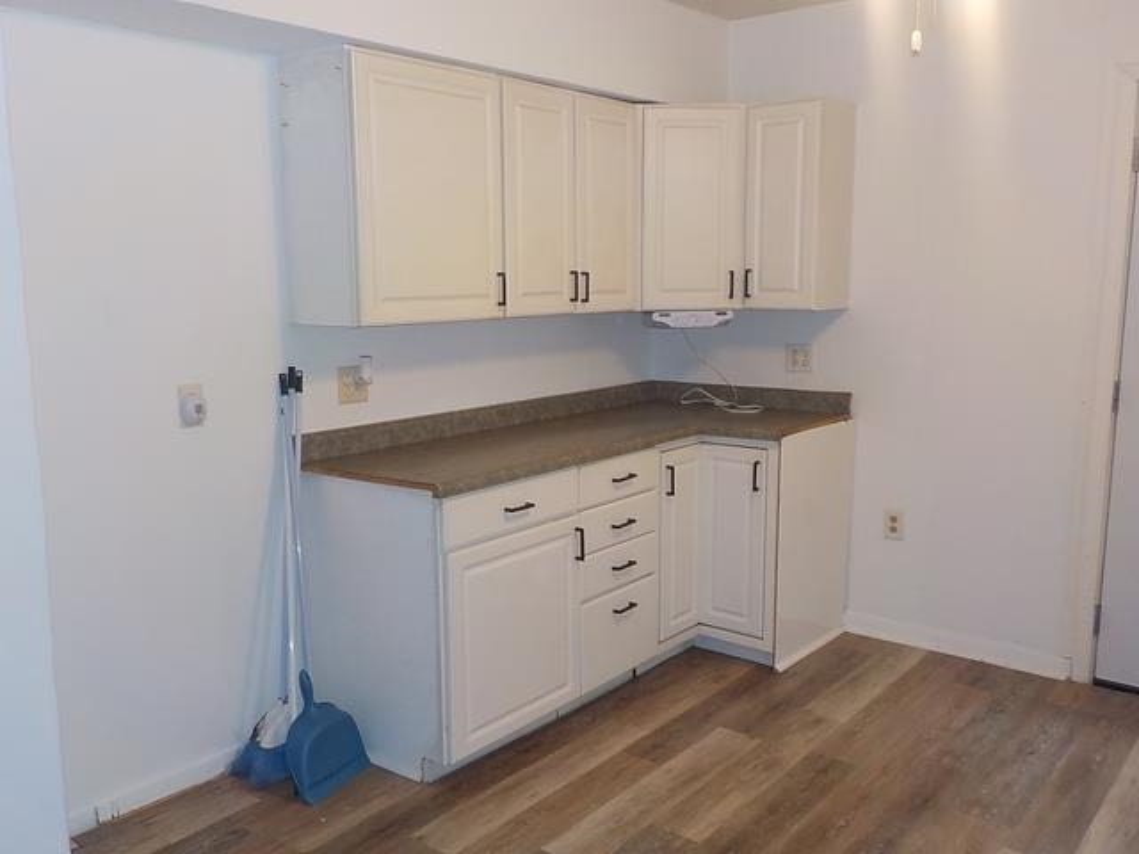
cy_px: 427
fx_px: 987
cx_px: 570
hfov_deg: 60.0
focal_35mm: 30
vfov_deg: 46.8
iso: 200
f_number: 3.3
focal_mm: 4.1
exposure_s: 1/30
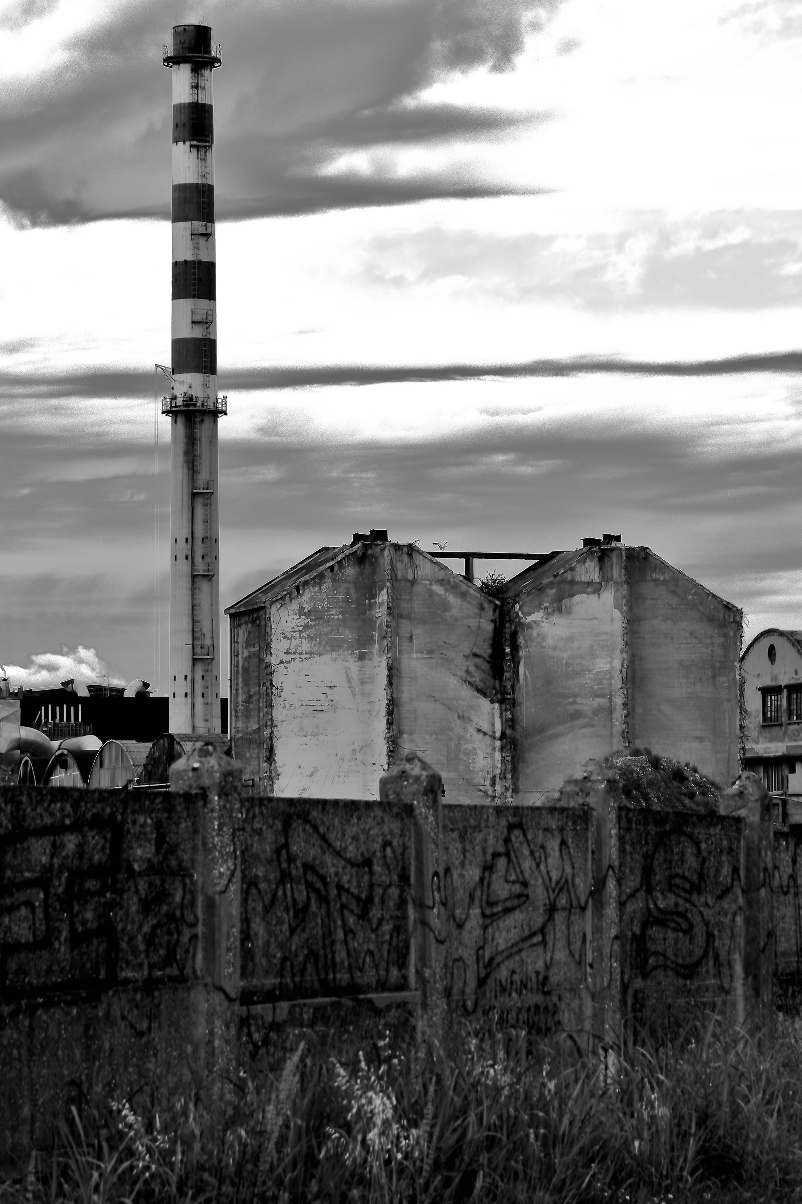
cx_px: 401
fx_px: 4511
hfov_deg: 10.2
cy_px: 602
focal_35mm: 135
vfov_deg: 15.2
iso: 400
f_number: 7.1
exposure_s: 1/1600
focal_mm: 90
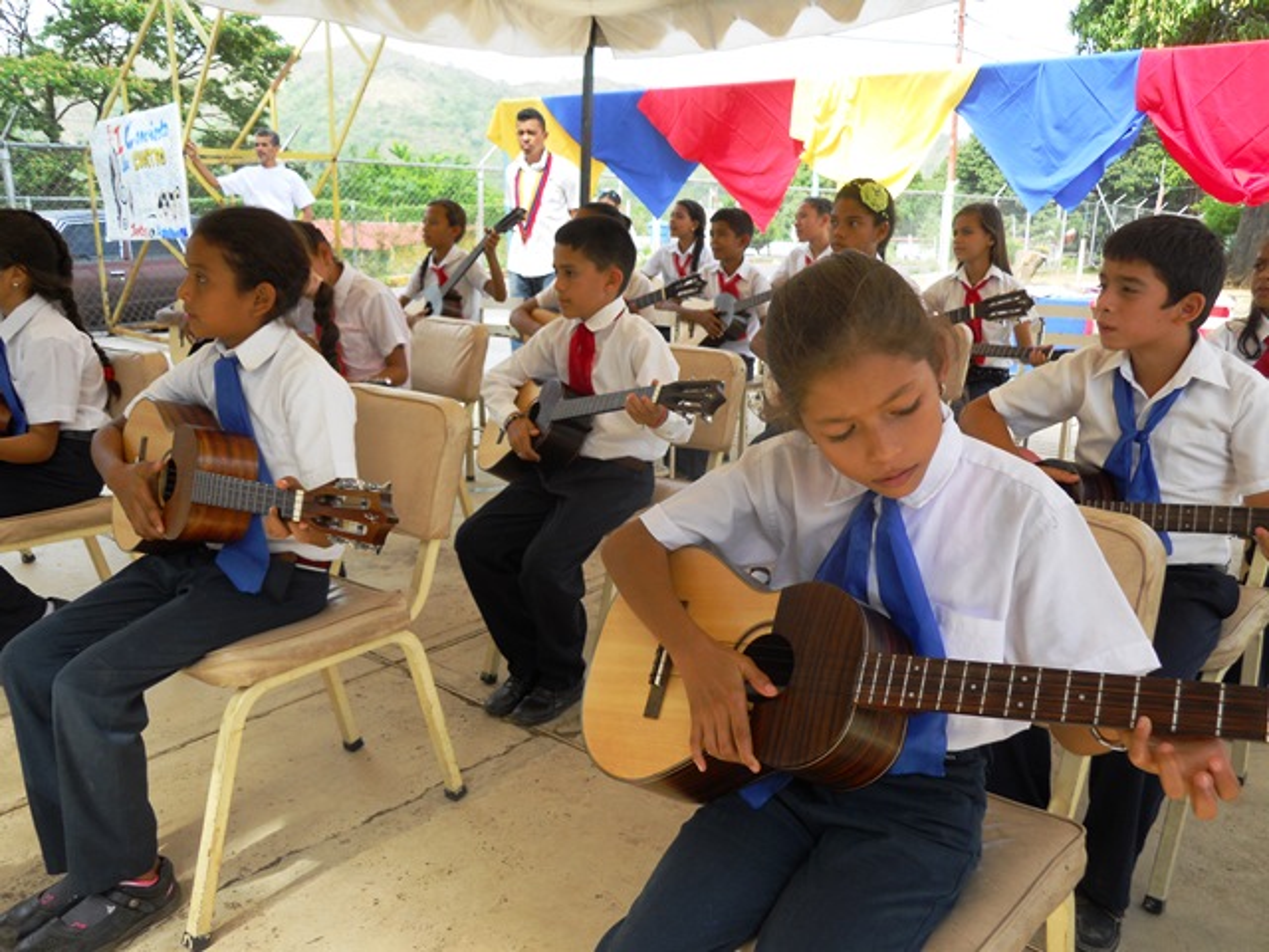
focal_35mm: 28
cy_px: 476
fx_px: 1026
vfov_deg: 49.7
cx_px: 634
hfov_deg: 63.4
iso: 80
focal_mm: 5
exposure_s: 1/320
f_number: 2.7
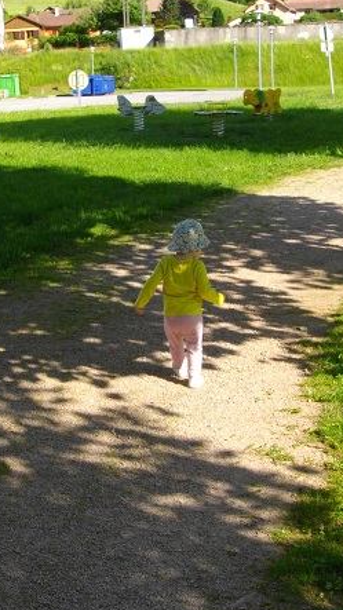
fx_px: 987
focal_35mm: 61
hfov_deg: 19.7
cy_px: 267
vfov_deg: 34.3
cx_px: 116
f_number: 8.8
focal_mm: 5.7
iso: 100
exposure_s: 1/80
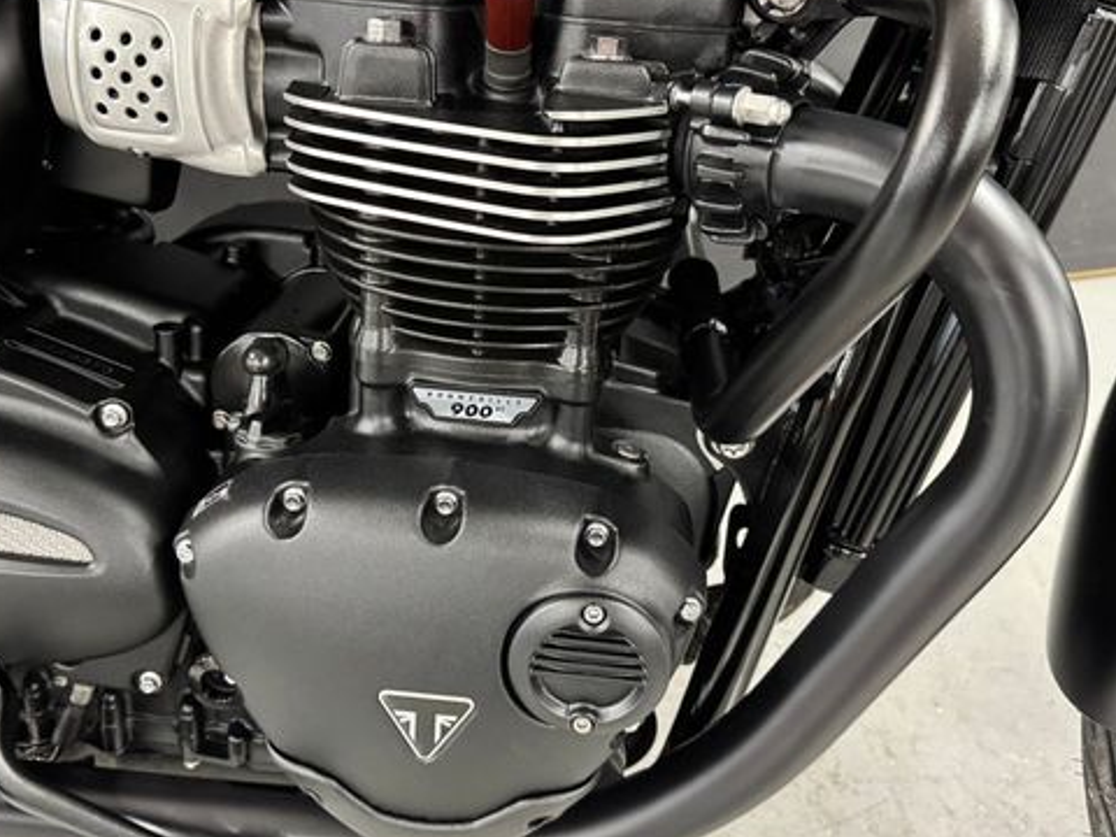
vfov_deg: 43.9
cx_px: 525
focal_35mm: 32
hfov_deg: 56.8
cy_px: 337
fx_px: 1032
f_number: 1.78
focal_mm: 6.76
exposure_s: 1/50
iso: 800
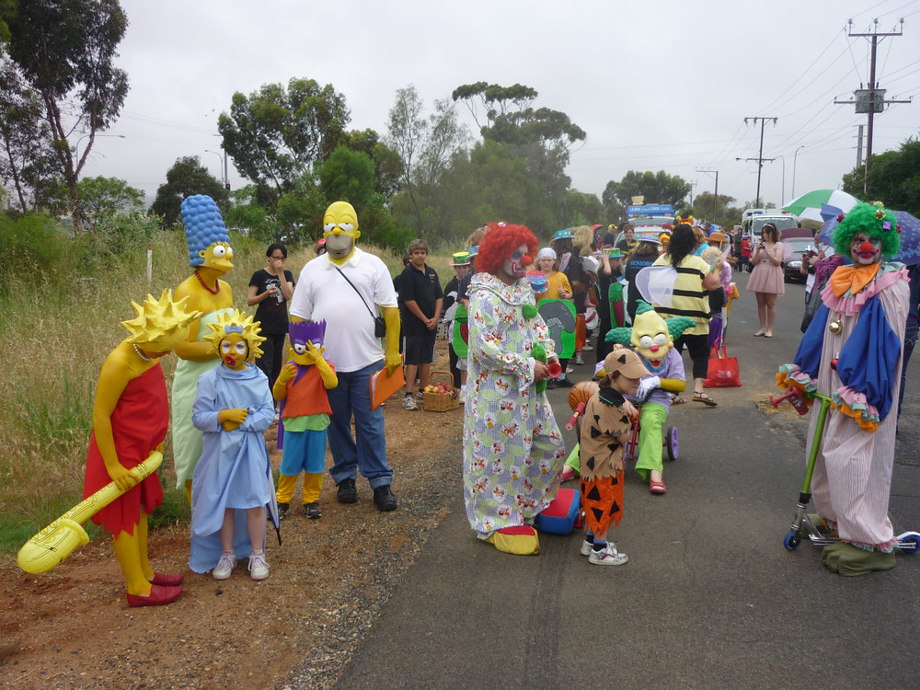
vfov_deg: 42.9
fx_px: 877
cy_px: 345
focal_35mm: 33
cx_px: 460
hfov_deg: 55.4
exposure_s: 1/250
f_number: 2.8
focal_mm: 5.5
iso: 80
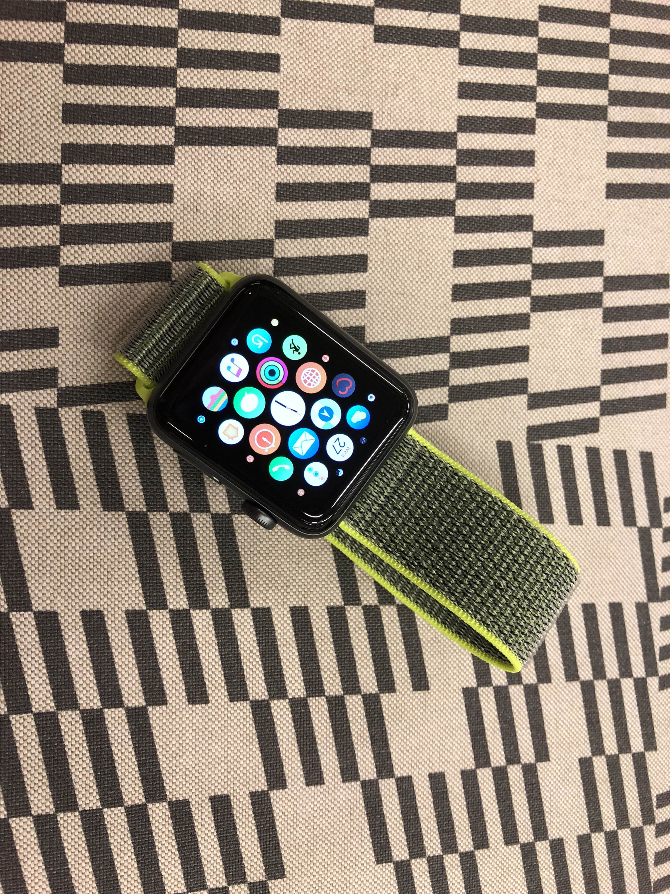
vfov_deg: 61.7
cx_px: 335
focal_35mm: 29
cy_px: 447
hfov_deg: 48.2
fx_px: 748
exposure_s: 1/15
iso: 40
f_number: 1.8
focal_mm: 3.99
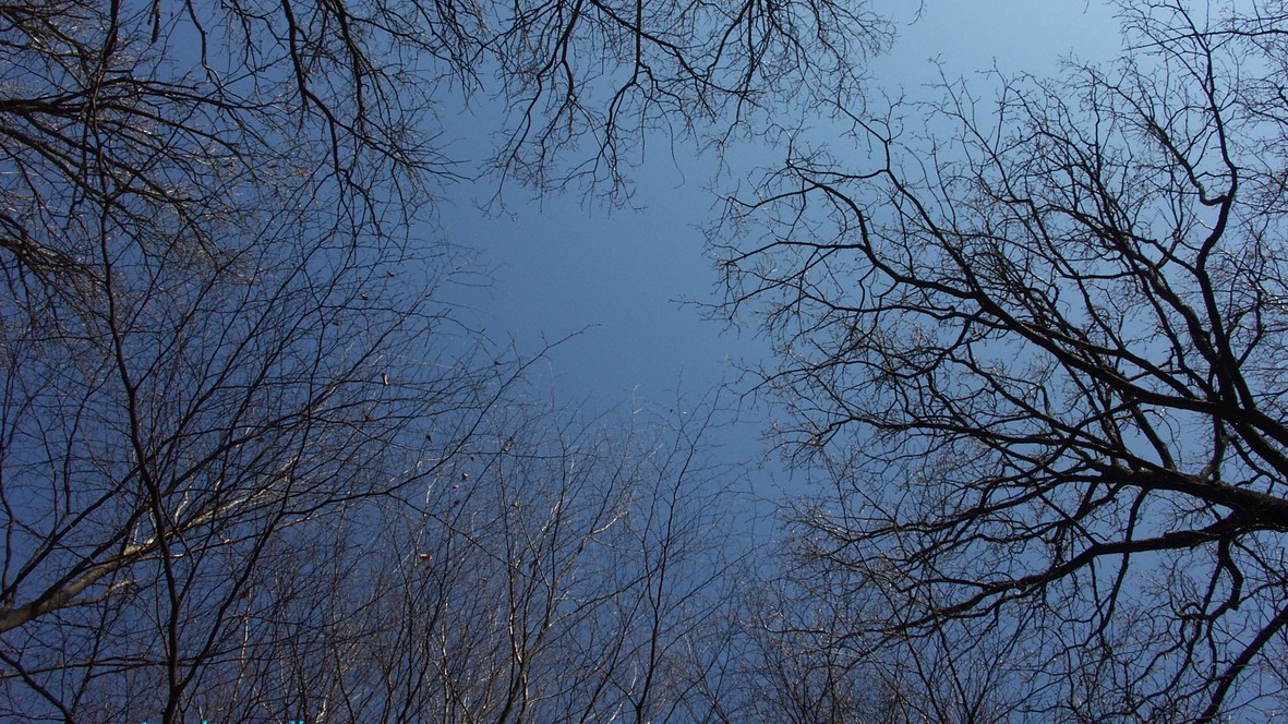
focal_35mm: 31
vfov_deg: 37.7
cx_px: 647
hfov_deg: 62.6
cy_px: 304
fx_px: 1059
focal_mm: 7.21
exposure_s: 1/640
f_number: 8
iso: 100
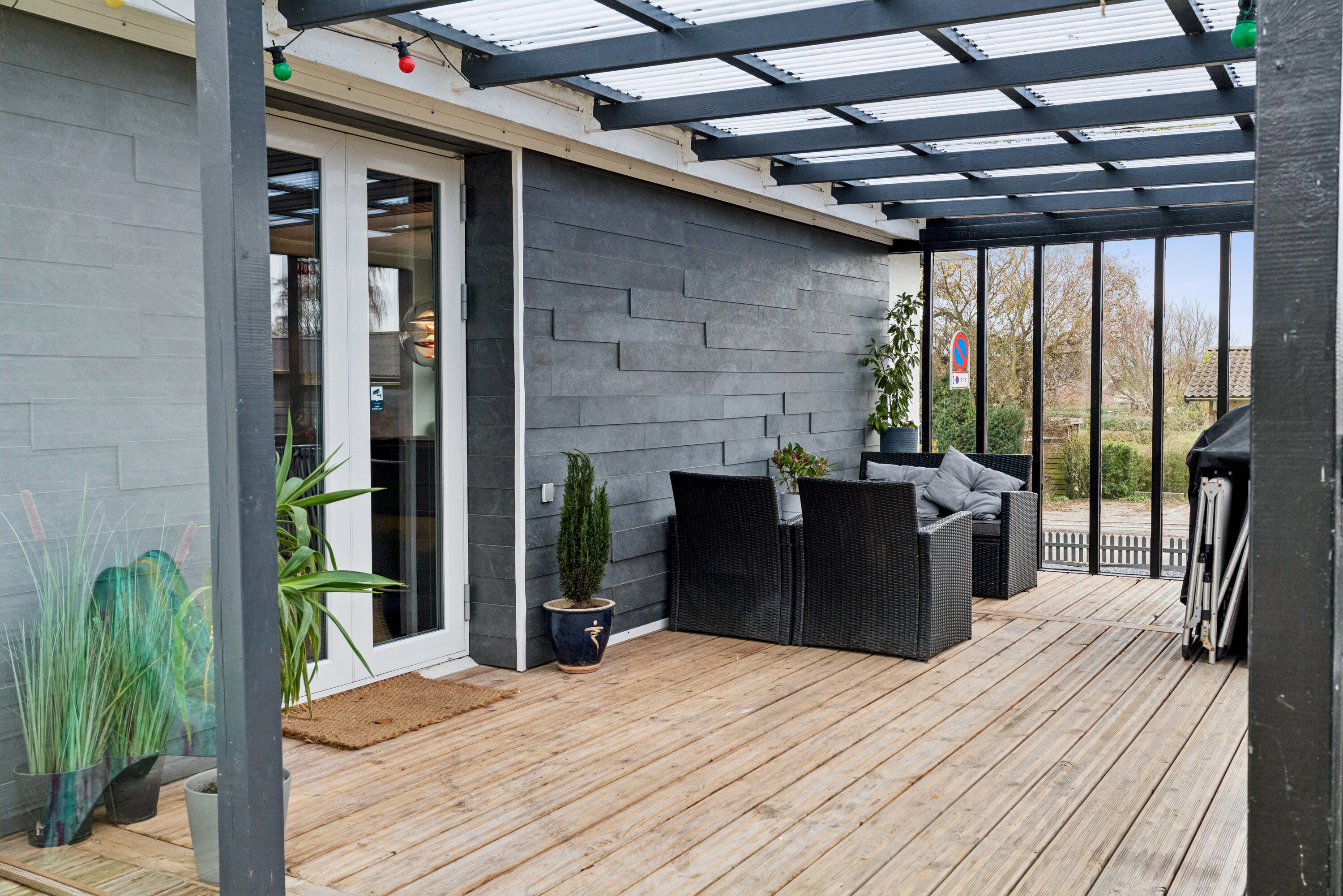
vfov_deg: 40.0
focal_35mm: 33
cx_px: 672
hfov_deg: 57.2
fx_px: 1231
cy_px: 448
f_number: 8
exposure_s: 1/80
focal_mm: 33
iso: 1000
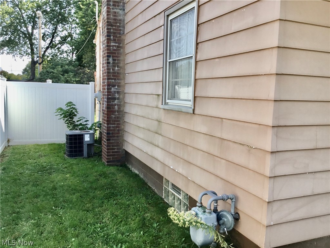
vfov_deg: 45.4
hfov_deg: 58.4
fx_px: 296
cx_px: 165
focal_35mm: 31
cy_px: 124
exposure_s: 1/455
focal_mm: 3.3
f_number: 2.4
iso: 25
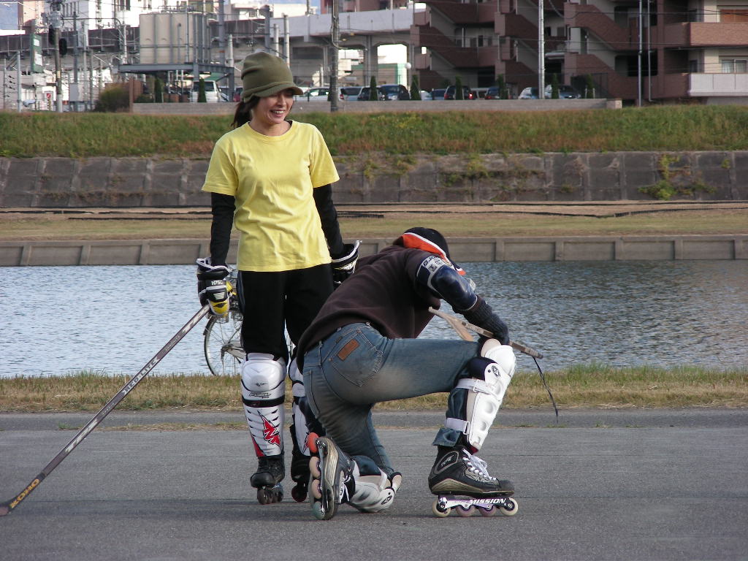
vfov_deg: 6.5
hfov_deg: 8.6
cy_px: 280
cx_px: 374
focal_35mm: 230
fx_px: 4970
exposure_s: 1/180
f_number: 3.5
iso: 50
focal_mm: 38.3
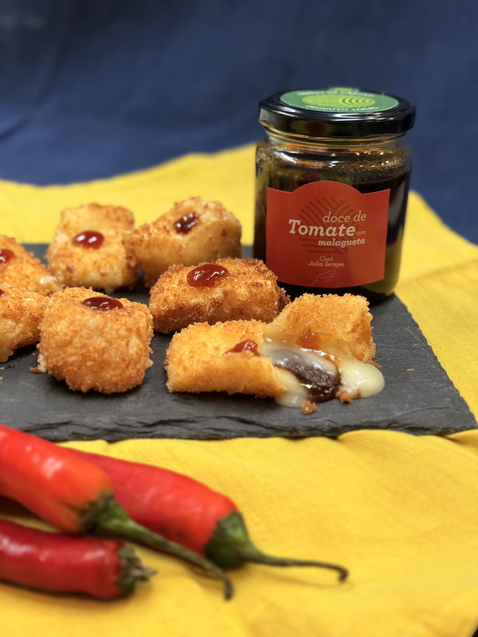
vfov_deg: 39.7
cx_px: 239
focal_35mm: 48
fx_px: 884
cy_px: 318
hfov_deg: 30.3
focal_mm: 6.76
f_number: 1.78
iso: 125
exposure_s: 1/100
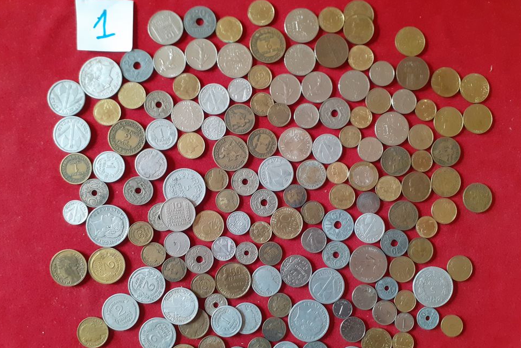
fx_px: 420
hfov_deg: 63.6
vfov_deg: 44.9
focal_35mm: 29
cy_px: 190
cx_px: 263
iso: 320
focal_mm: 3.6
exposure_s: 1/25
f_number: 1.9
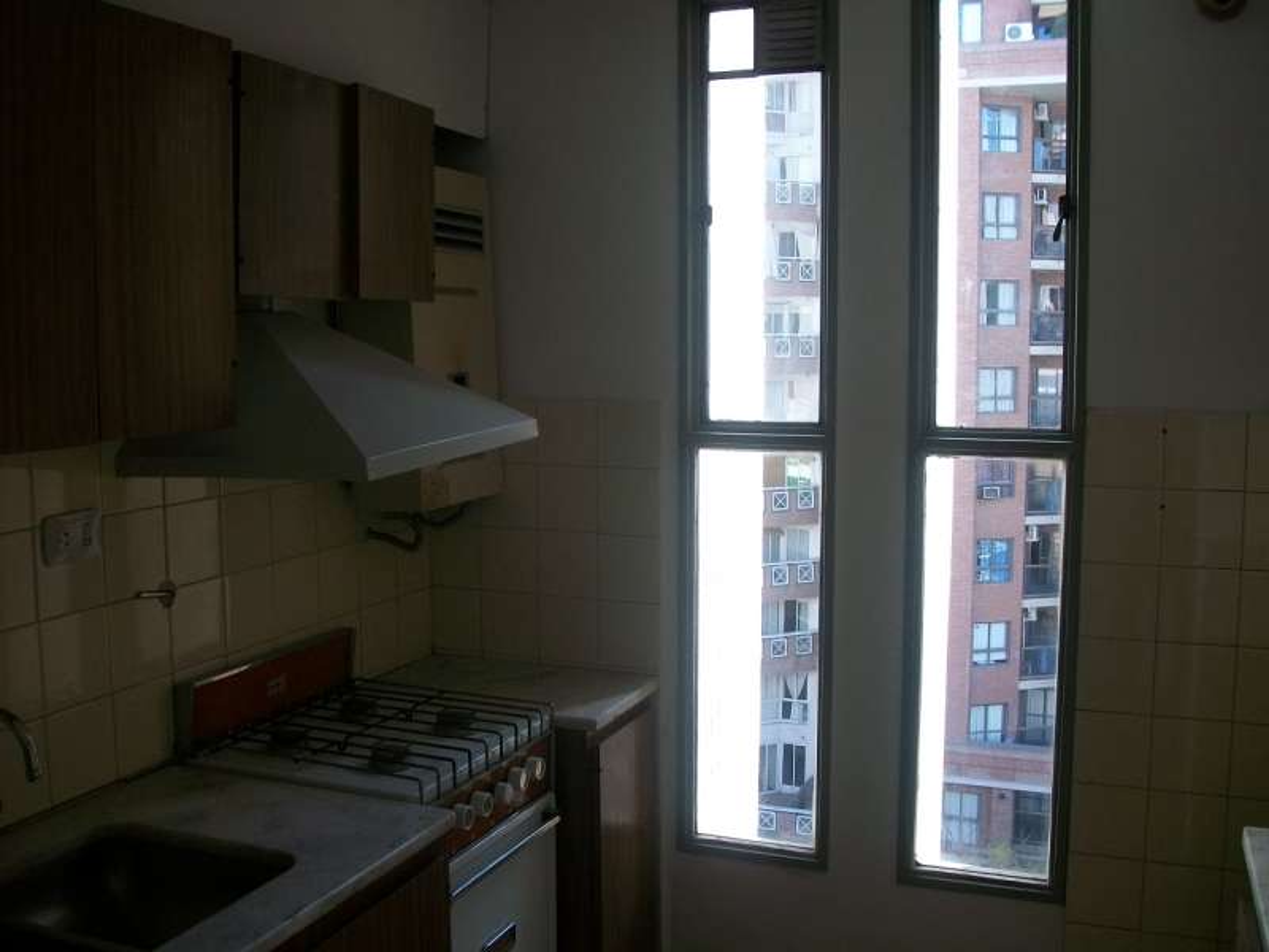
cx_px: 634
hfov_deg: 56.8
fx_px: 1173
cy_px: 476
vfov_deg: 44.2
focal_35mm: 32
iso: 80
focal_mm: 5.7
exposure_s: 1/125
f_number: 2.9
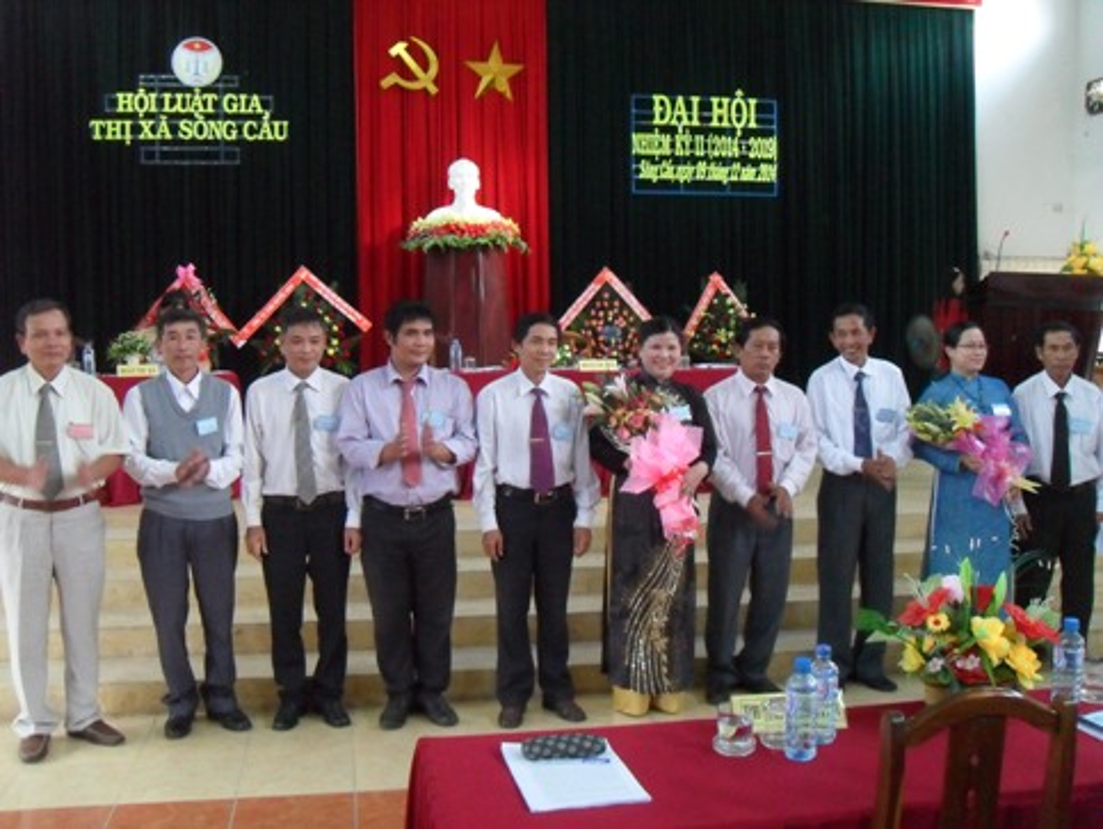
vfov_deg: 40.7
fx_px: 1116
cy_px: 414
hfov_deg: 52.6
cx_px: 552
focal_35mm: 35
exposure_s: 1/30
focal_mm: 6.2
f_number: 2.8
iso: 400
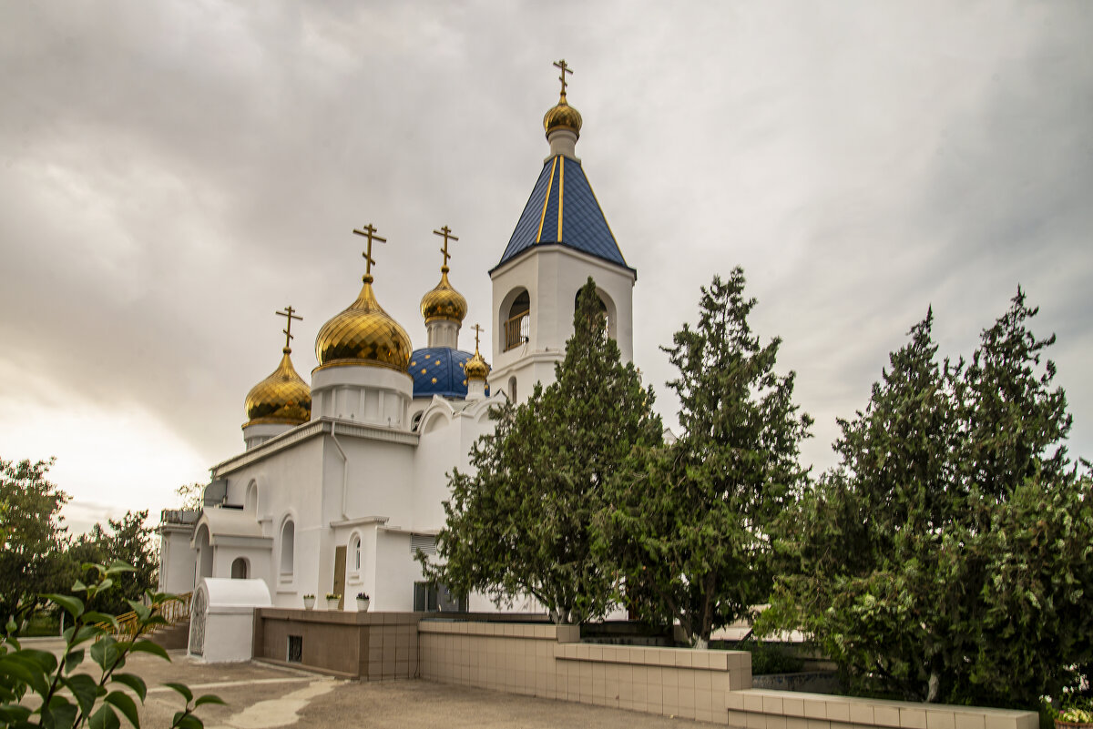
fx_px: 729
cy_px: 364
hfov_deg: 73.7
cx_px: 546
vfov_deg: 53.2
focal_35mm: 24
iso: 125
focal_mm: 24
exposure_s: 1/100
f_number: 10
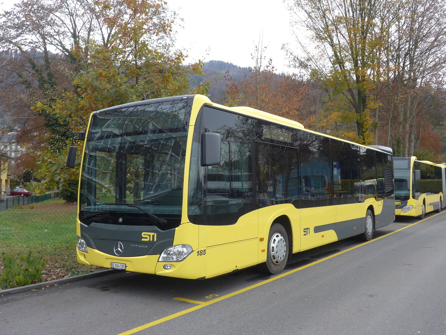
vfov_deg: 41.8
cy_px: 168
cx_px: 223
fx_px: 438
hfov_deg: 54.0
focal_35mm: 34
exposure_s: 1/250
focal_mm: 7
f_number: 2.8
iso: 80
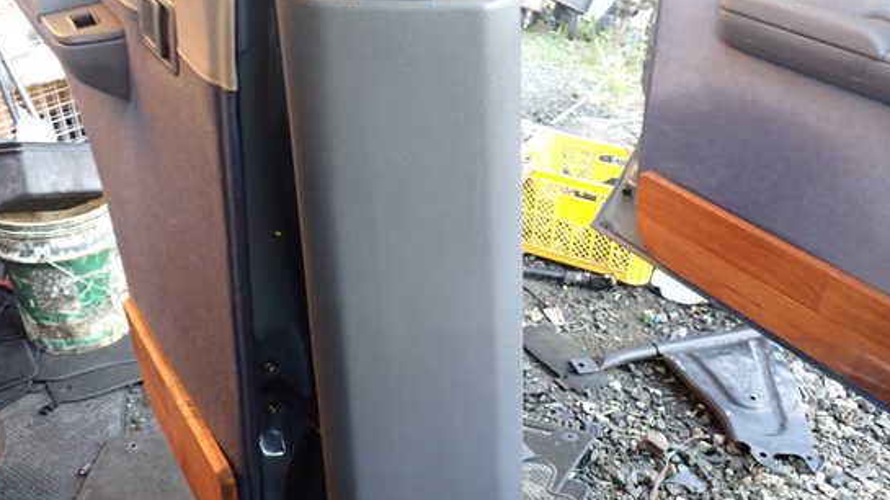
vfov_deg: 32.6
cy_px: 324
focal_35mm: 36
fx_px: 849
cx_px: 418
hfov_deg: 55.3
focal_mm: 5.4
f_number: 2.3
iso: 500
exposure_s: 1/30
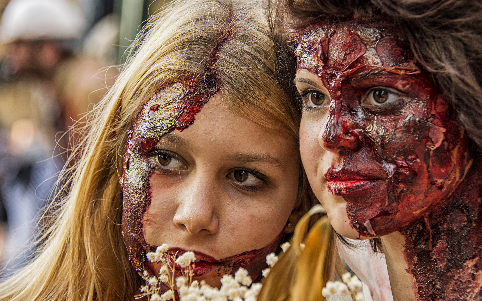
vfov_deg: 6.2
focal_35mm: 211
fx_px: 2771
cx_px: 275
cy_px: 155
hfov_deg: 9.9
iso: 500
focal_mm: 120
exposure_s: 1/200
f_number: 5.6
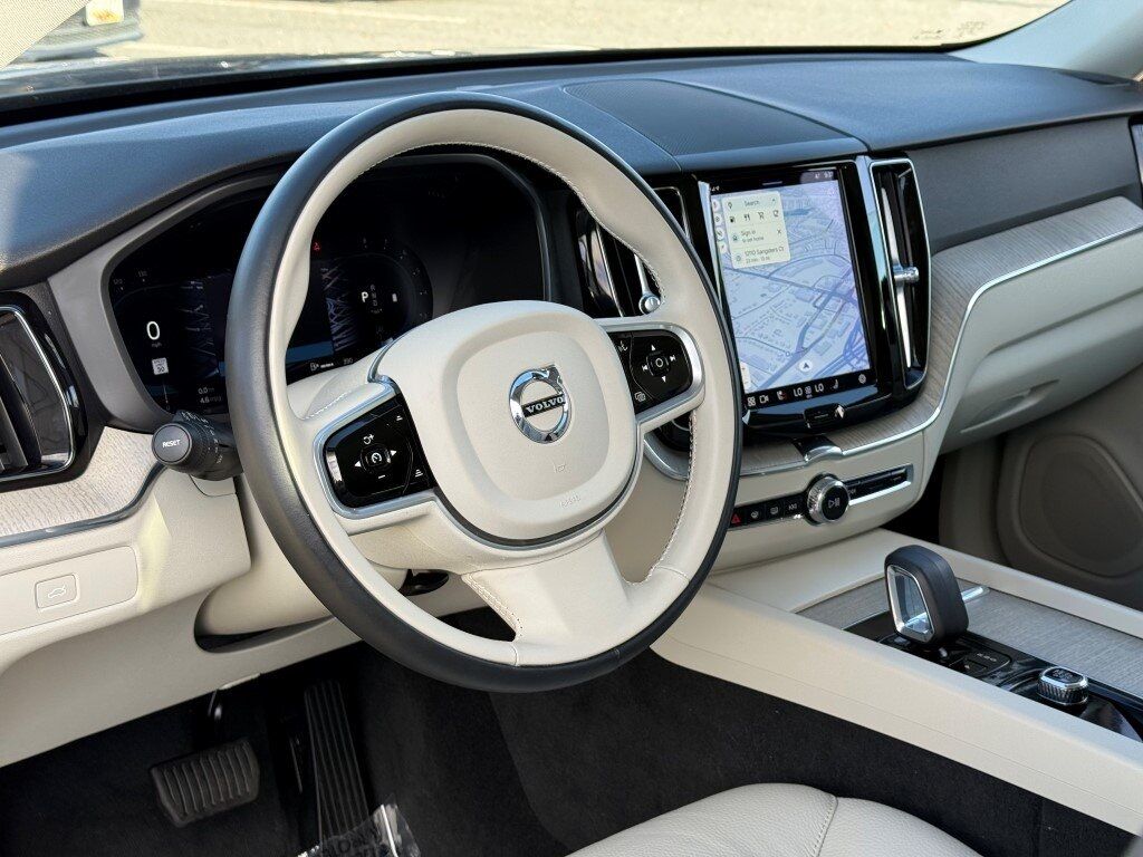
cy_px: 428
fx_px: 1585
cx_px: 572
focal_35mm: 48
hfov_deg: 39.7
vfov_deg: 30.3
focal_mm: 6.76
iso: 64
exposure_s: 1/334
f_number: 1.78
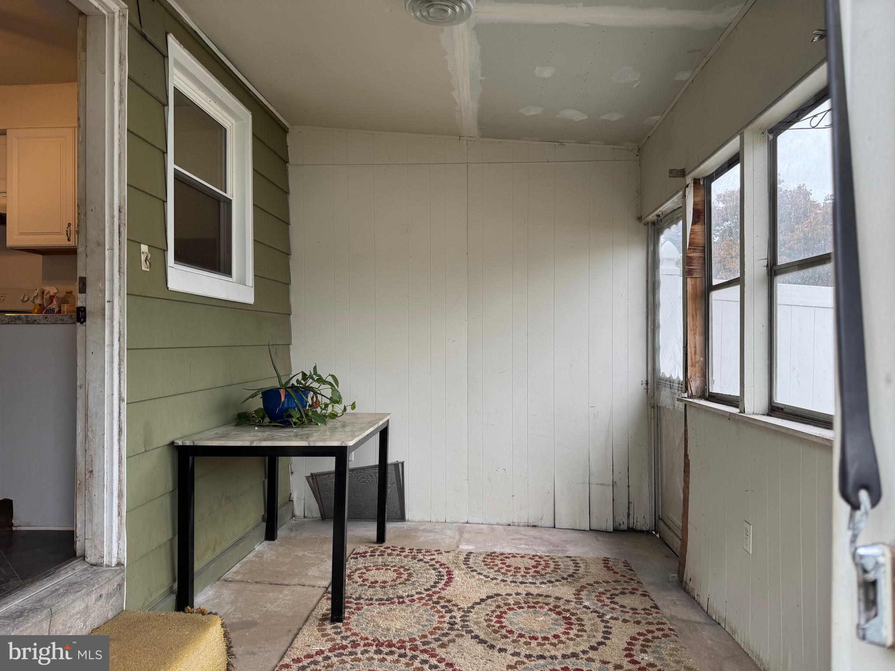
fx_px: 621
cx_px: 448
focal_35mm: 24
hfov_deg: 71.6
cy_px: 336
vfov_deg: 56.8
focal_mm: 6.76
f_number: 1.78
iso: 80
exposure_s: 1/223
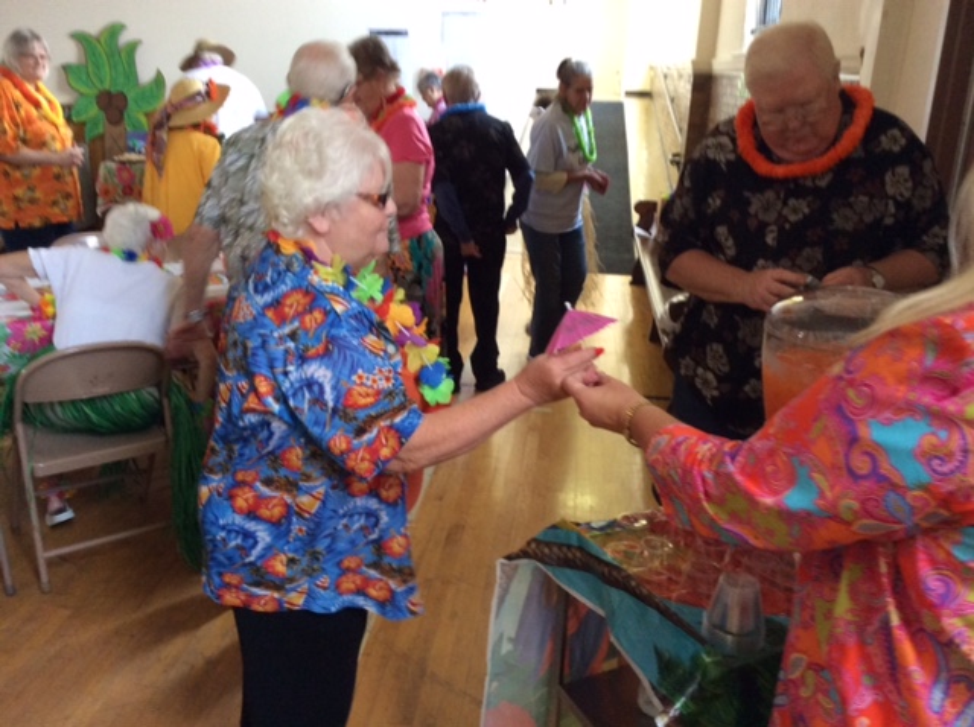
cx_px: 487
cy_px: 364
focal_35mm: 32
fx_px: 899
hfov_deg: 56.9
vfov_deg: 44.1
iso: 160
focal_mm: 3.3
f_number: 2.4
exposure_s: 1/24
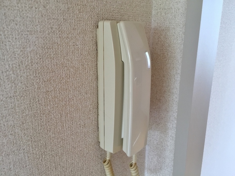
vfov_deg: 48.2
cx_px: 118
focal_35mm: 29
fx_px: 197
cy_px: 88
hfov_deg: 61.7
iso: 40
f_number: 2.2
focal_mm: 4.15
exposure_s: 1/40
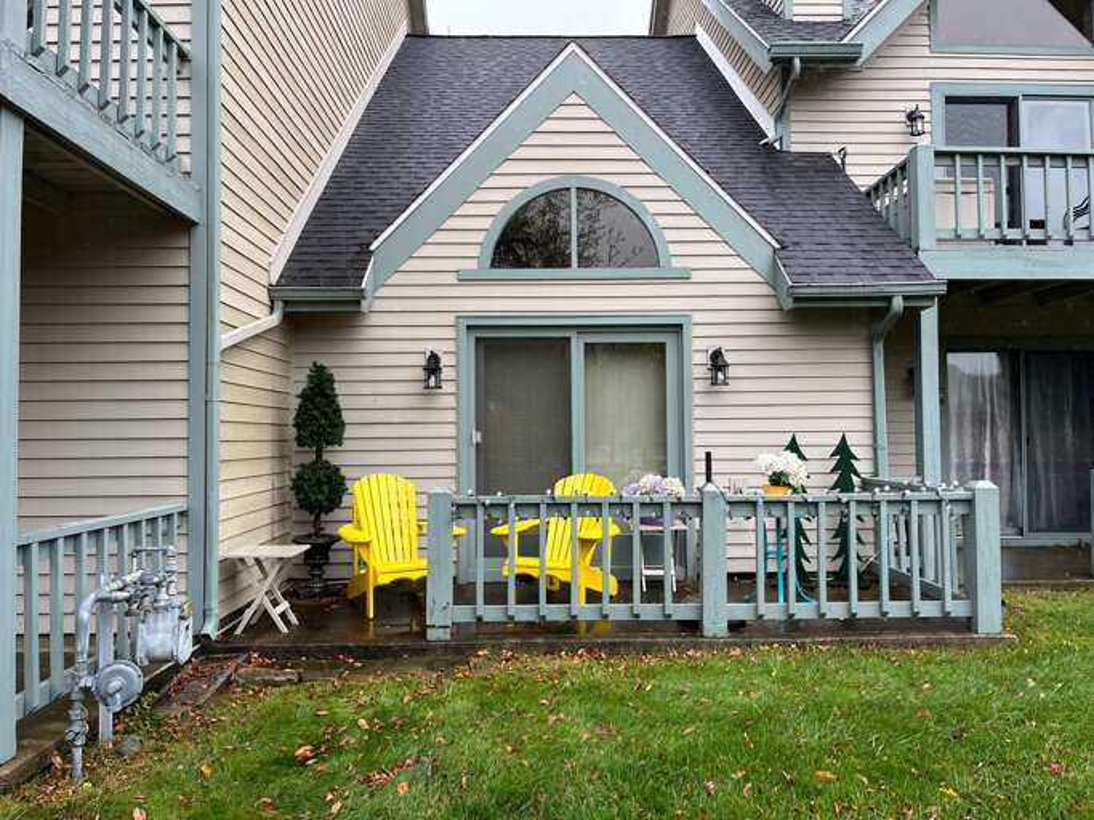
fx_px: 822
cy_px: 410
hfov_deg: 67.3
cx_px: 547
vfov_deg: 53.0
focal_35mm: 26
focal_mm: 5.1
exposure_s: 1/676
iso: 50
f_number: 1.6
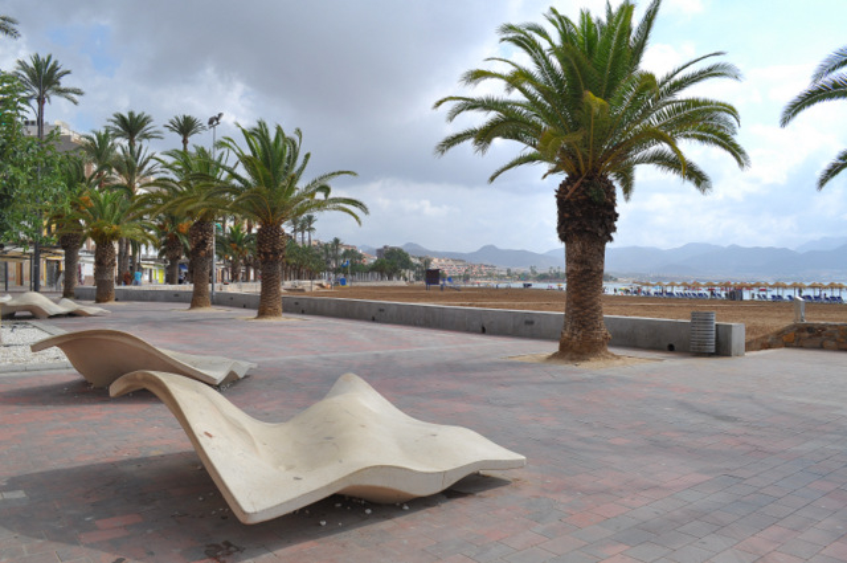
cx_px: 424
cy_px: 282
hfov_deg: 67.4
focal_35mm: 27
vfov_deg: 47.8
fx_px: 634
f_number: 9
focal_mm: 18
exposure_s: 1/320
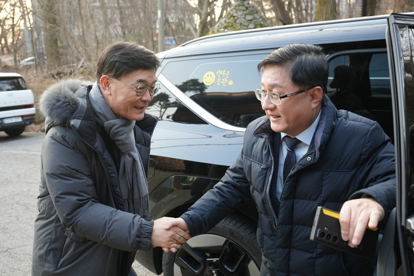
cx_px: 207
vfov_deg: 38.4
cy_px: 138
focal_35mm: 34
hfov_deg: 55.1
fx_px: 397
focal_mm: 34.5
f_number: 4.5
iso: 800
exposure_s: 1/160
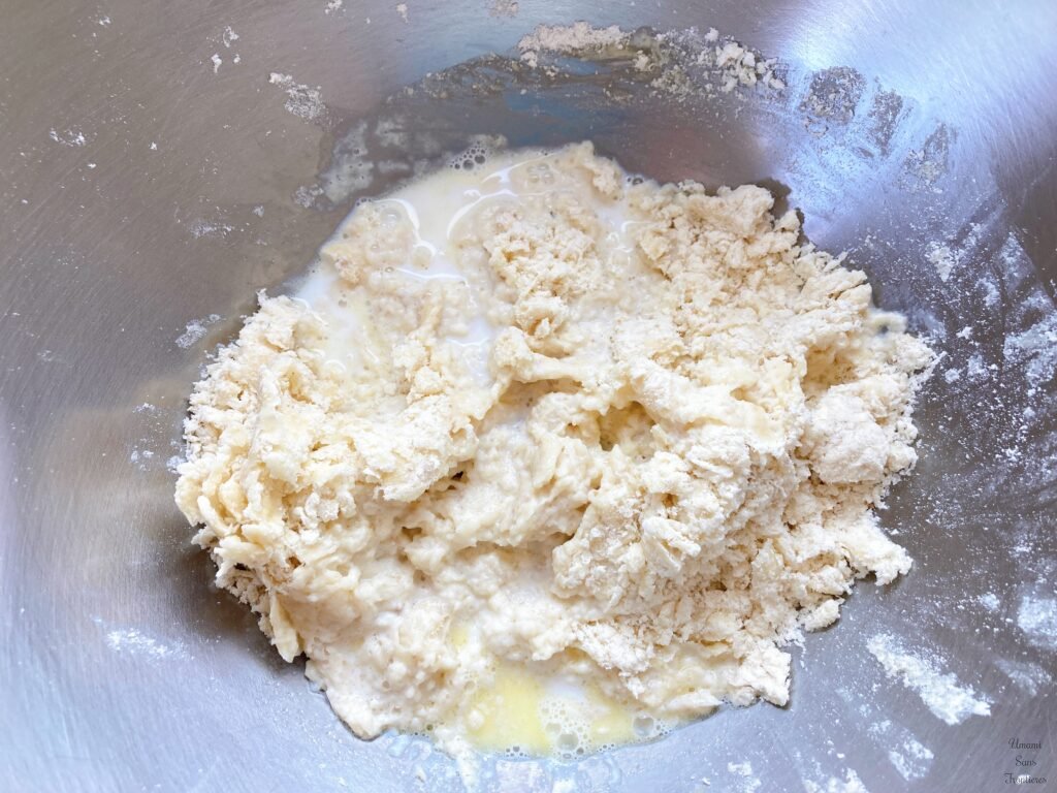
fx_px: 855
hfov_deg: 63.4
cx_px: 528
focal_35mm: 28
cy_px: 396
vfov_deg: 49.7
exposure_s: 1/100
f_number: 1.8
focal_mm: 3.99
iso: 50
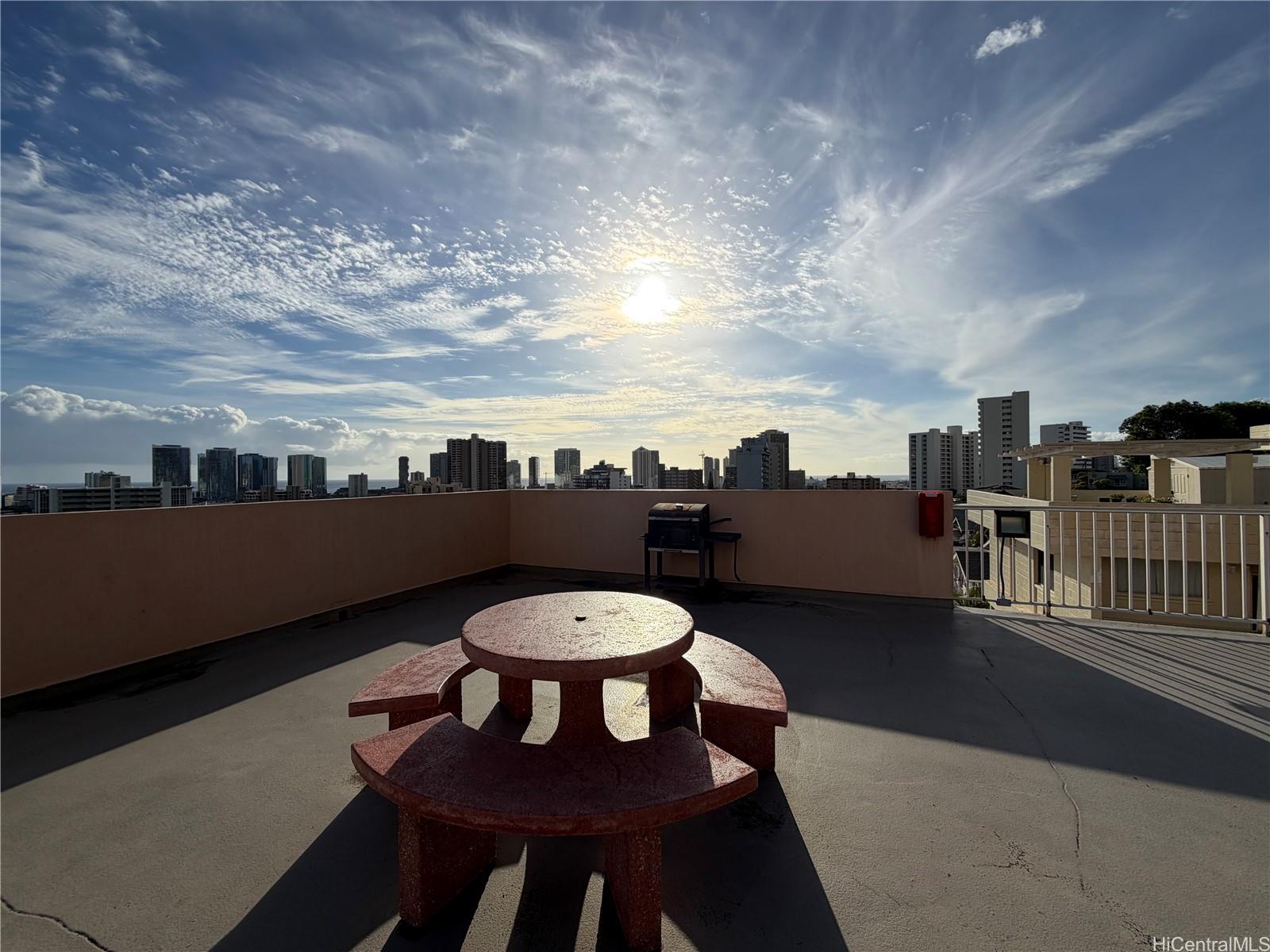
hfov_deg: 102.1
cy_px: 476
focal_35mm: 14
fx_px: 514
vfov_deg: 85.7
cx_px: 635
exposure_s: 1/2976
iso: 20
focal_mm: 2.22
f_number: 2.2
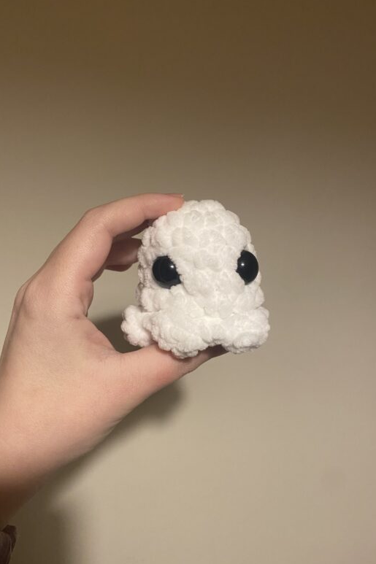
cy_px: 275
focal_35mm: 28
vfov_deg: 65.5
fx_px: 439
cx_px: 182
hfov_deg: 46.4
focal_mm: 4.25
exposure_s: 1/60
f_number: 1.8
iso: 200
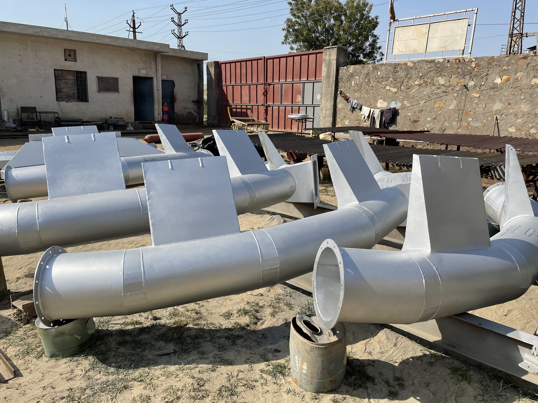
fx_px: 404
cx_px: 269
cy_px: 202
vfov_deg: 53.1
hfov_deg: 67.3
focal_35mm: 26
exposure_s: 1/4132
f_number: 1.6
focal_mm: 4.2
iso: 32
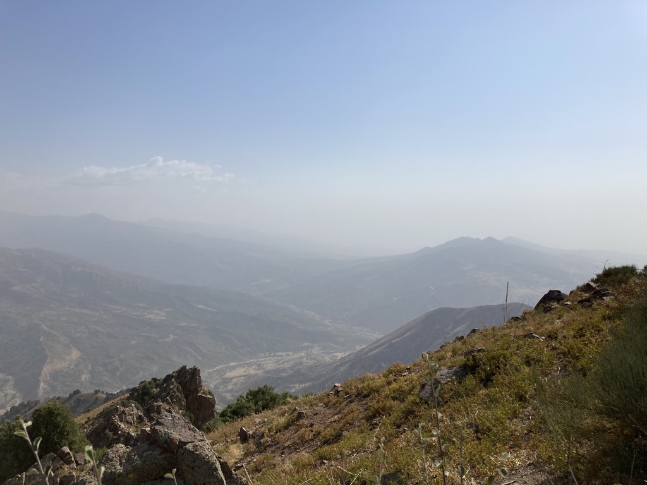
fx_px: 523
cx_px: 324
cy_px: 242
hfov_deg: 63.4
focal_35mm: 28
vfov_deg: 49.7
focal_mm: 3.99
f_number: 1.8
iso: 25
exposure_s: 1/6024
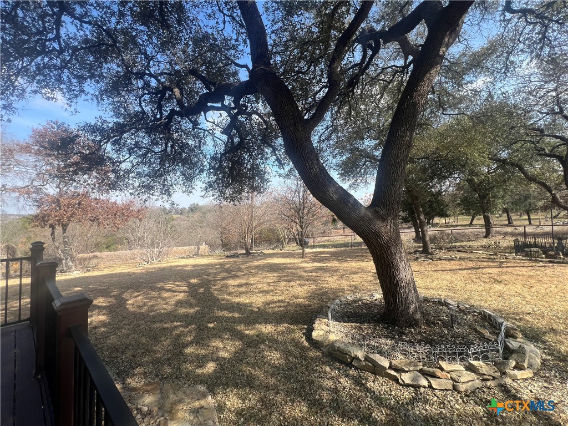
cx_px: 284
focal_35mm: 13
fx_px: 213
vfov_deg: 89.9
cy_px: 213
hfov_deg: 106.2
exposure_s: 1/690
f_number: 1.8
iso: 32
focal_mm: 1.57
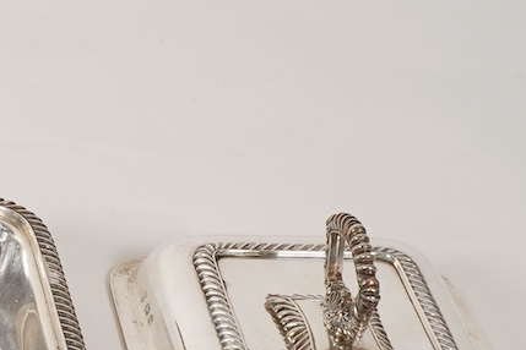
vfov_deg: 8.3
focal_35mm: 165
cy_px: 368
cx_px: -379
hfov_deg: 11.6
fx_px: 2411
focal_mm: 30
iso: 400
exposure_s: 1/125
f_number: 22
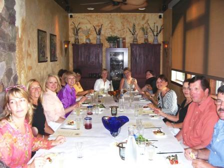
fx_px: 220
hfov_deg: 54.0
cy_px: 84
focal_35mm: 34
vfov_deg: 41.8
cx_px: 112
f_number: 2.7
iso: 80
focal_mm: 5.6
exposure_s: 1/60
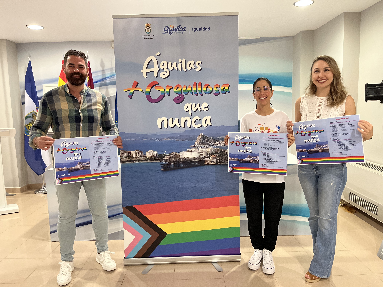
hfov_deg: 67.3
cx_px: 192
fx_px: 288
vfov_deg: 53.1
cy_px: 144
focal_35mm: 26
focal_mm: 5.1
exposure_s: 1/50
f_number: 1.6
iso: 250
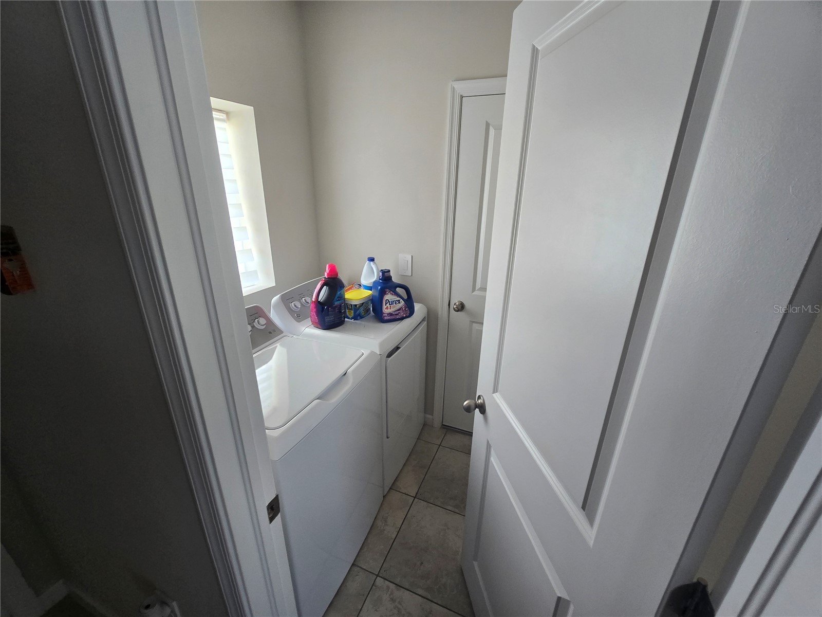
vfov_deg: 89.9
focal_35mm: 13
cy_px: 308
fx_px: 309
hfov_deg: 106.2
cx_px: 411
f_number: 2.2
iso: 160
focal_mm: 2.2
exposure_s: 1/60
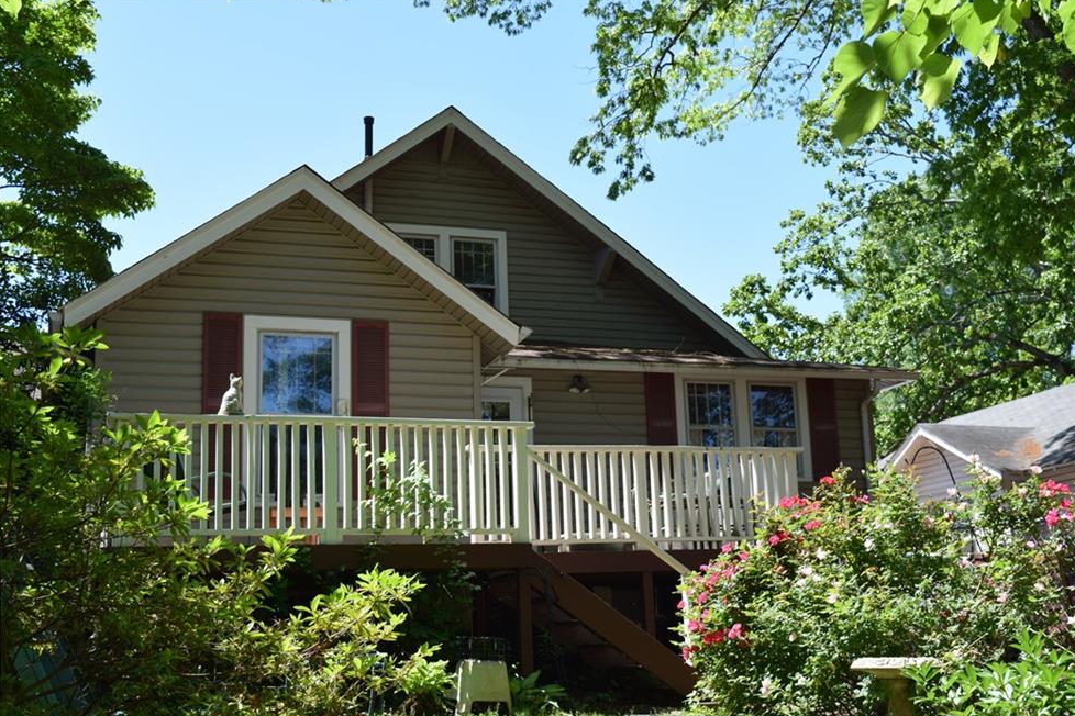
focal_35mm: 46
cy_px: 369
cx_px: 561
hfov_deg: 43.1
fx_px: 1359
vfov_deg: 29.5
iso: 220
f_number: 8
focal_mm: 29
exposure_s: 1/250
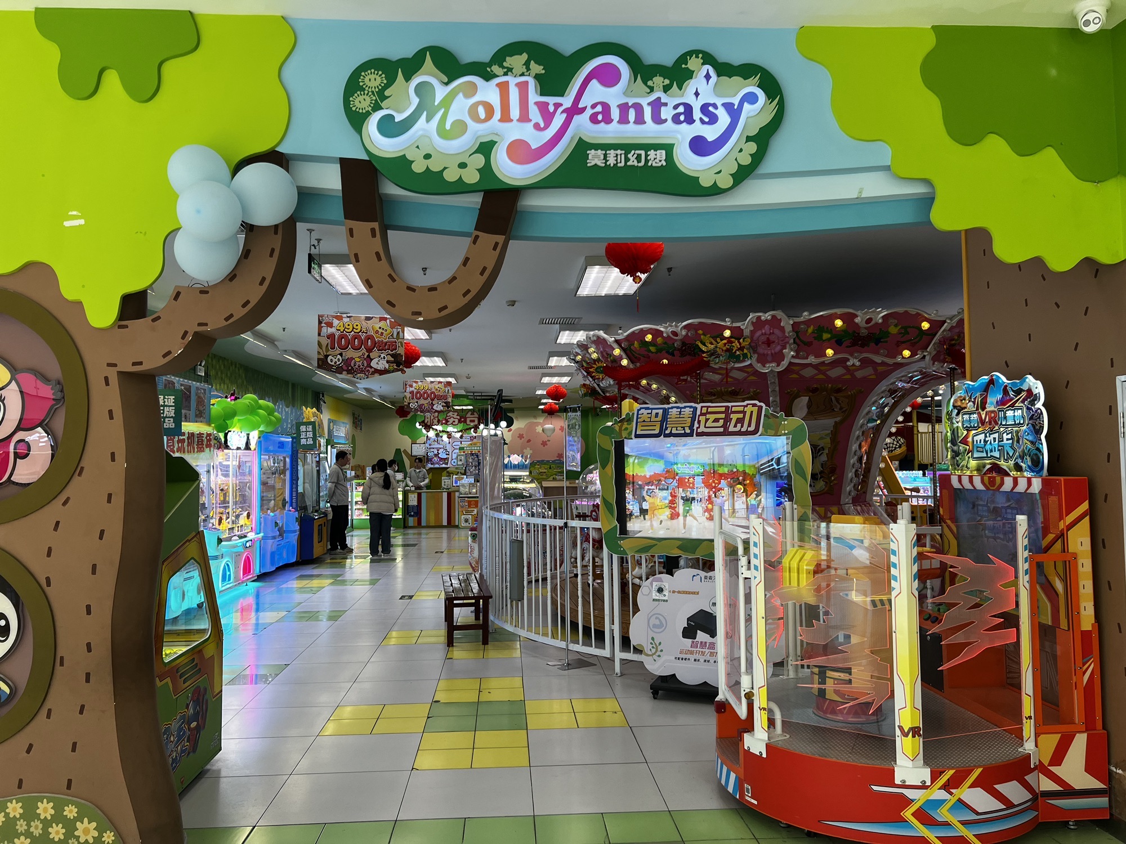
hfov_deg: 67.3
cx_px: 563
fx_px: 846
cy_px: 422
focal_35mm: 26
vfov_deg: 53.1
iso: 50
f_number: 1.5
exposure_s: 1/102
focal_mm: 5.7
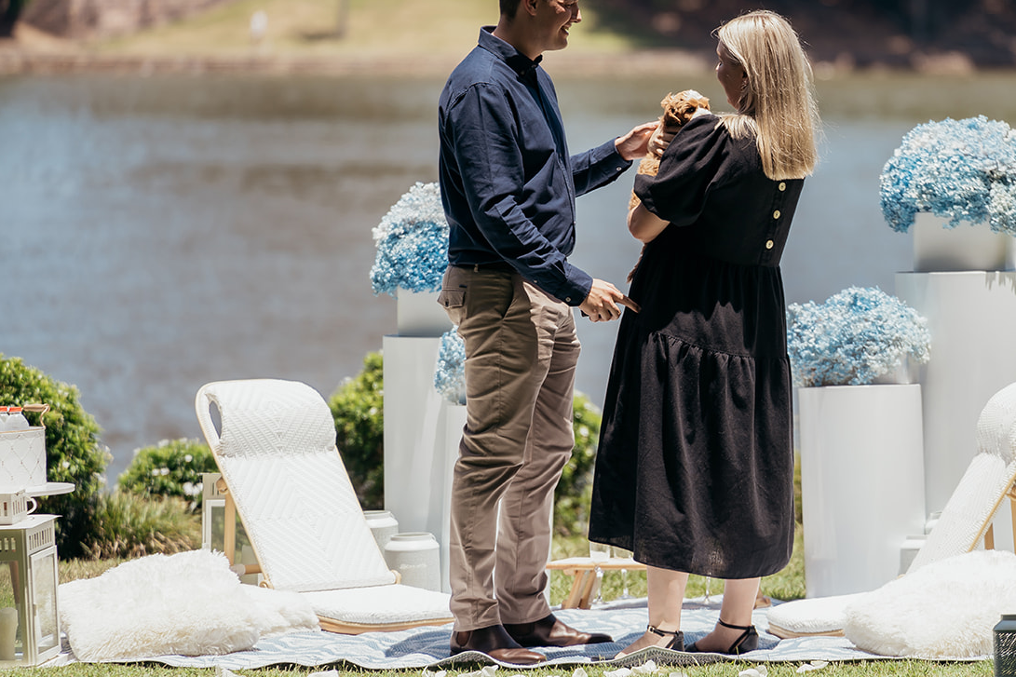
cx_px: 690
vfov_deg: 6.2
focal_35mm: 220
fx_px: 6208
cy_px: 220
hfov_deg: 9.3
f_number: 2.8
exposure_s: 1/800
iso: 100
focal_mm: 150
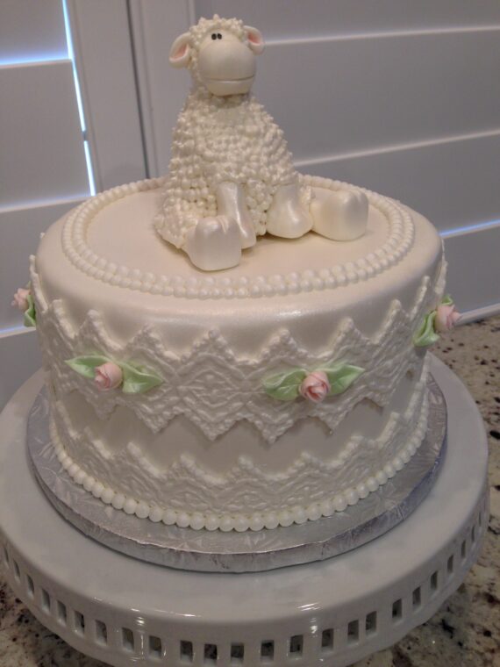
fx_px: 636
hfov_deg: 42.9
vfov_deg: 55.4
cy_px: 334
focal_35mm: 33
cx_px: 250
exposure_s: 1/30
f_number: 2.4
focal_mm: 4.12
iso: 50
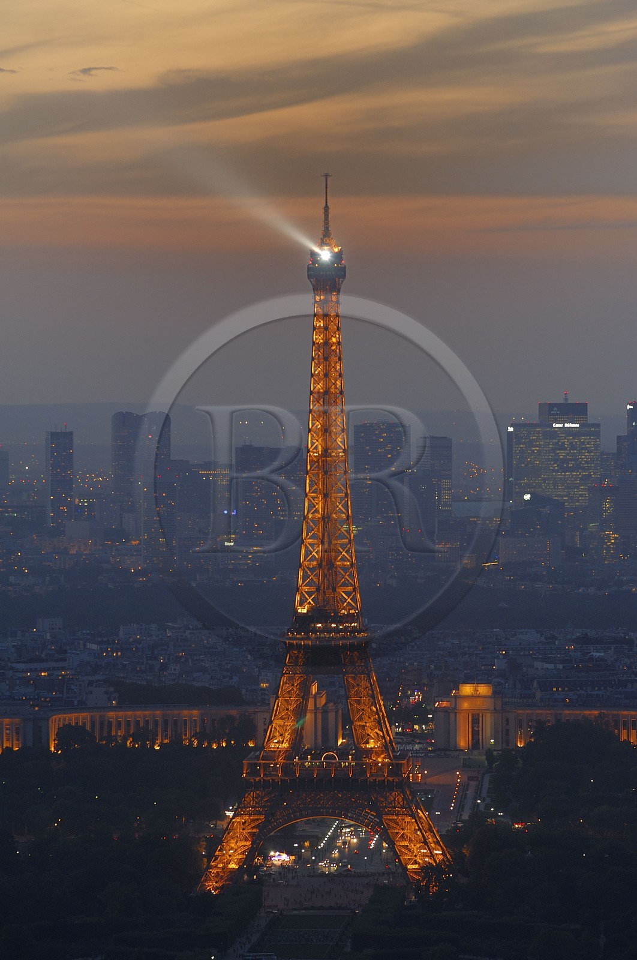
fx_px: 5990
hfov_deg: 6.1
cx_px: 318
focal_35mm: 225
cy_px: 480
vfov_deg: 9.2
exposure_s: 1/4
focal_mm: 150
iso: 100
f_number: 4
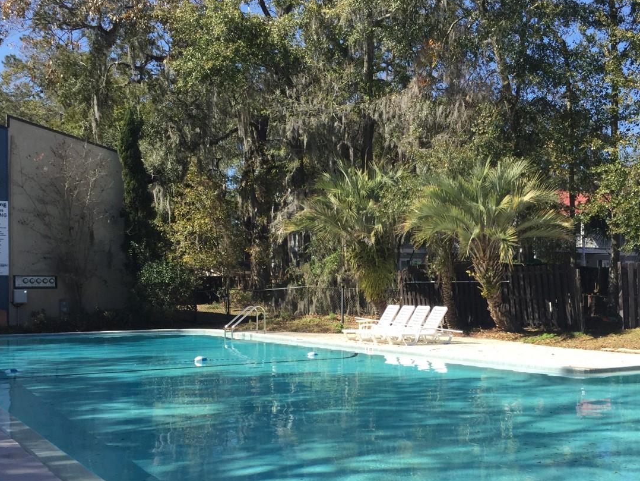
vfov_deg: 31.4
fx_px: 851
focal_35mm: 46
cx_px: 412
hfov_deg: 40.8
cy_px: 297
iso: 25
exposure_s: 1/608
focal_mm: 3.3
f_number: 2.4
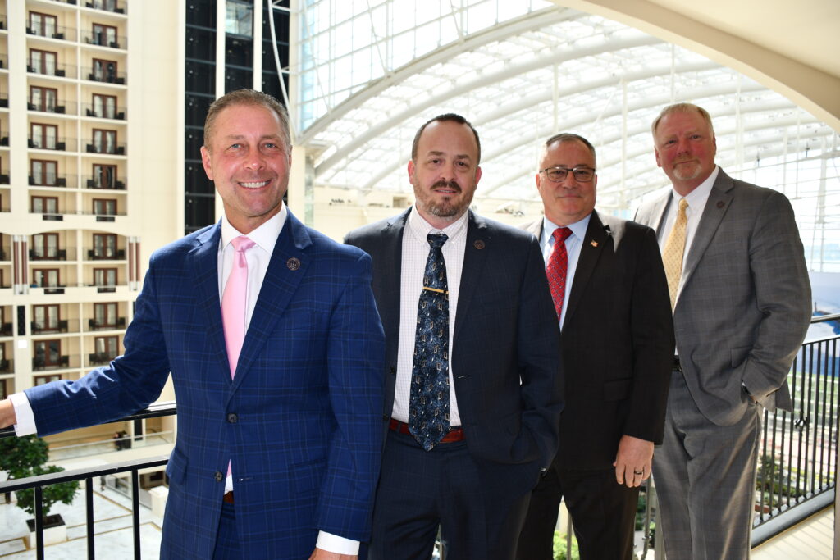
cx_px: 420
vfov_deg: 43.6
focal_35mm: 30
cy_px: 280
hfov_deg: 61.9
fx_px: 700
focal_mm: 20
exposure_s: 1/250
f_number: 3.5
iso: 140
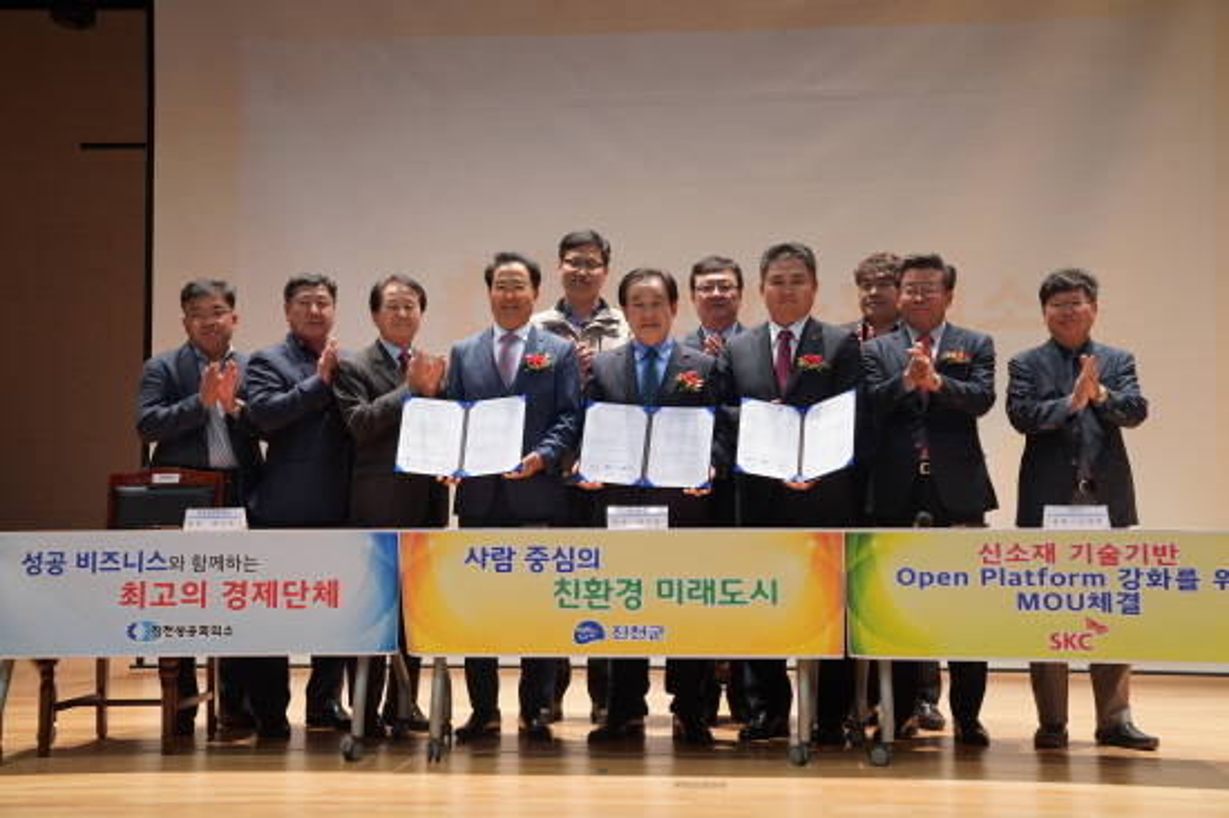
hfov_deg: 43.6
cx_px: 614
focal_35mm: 45
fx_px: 1535
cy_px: 409
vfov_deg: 29.8
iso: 2000
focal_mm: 45
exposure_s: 1/160
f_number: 4
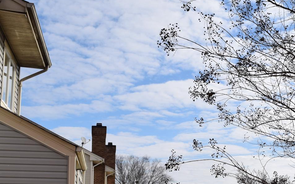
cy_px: 184
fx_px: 474
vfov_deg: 21.3
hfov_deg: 32.9
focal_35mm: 59
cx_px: 262
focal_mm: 18
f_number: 10
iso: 200
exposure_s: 1/400
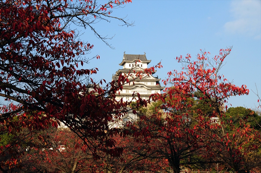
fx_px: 2932
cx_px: 130
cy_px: 86
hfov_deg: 5.1
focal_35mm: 405
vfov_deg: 3.4
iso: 400
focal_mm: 270
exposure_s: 1/400
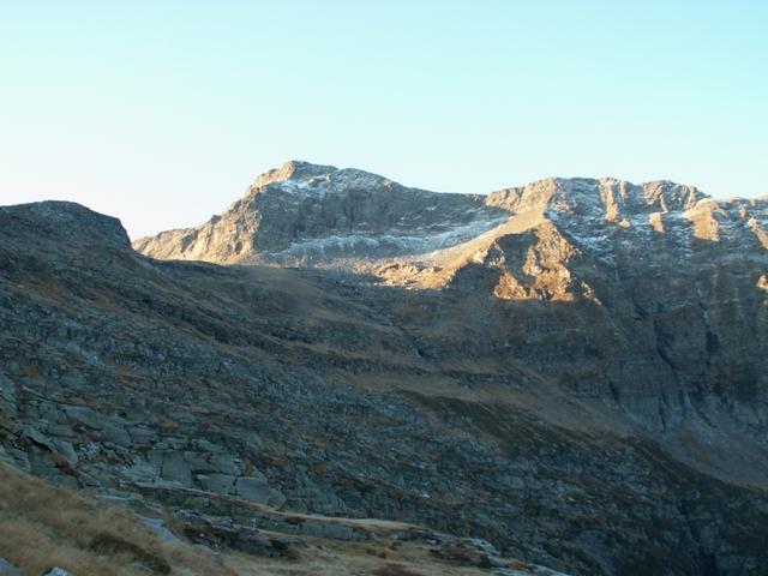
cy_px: 288
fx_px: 777
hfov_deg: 52.6
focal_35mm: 35
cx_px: 384
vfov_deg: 40.7
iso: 50
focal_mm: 5.86
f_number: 3.5
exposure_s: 1/30
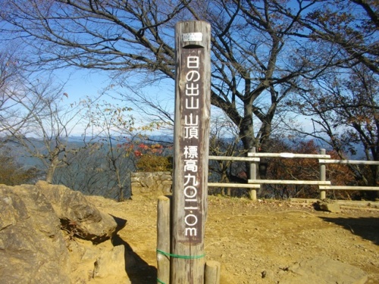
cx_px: 190
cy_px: 142
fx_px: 350
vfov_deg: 44.2
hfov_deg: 56.8
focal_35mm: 32
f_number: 5.5
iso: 100
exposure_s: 1/400
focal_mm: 5.7
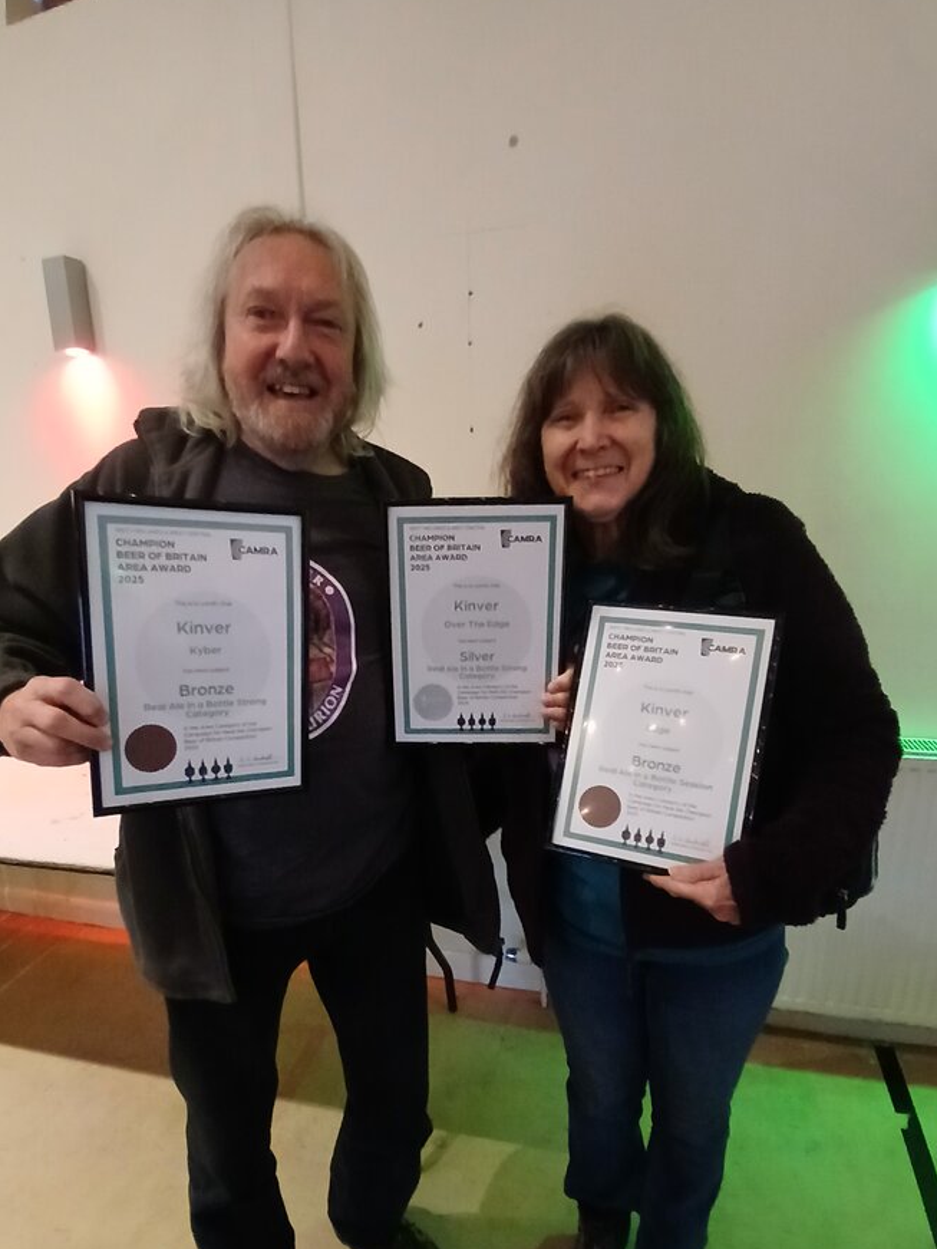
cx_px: 456
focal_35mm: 20
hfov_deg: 66.0
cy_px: 715
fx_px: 721
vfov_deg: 81.2
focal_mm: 1.4
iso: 800
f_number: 2.2
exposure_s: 1/16.7
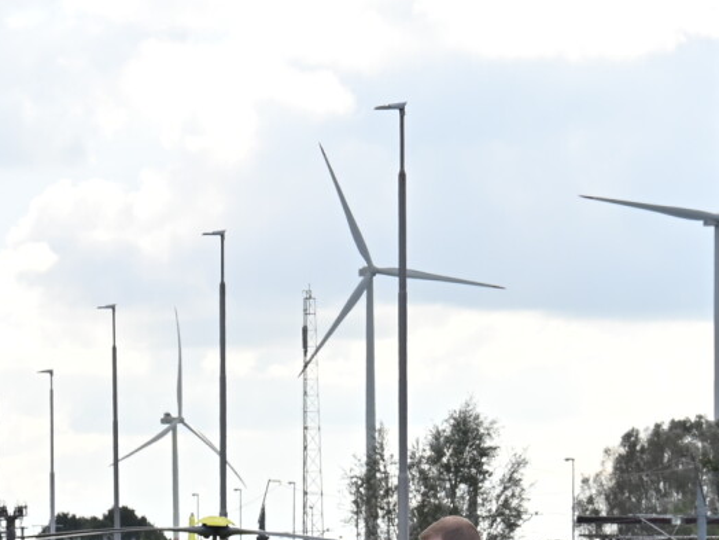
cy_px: 600
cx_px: -137
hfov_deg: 5.7
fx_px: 7166
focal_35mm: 345
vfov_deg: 4.3
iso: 250
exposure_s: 1/200
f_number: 11
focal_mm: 98
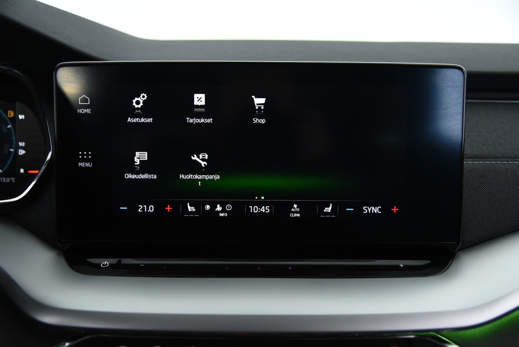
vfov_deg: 35.1
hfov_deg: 50.7
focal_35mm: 38
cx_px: 260
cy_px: 174
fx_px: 548
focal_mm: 38
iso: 4000
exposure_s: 1/60
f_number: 4
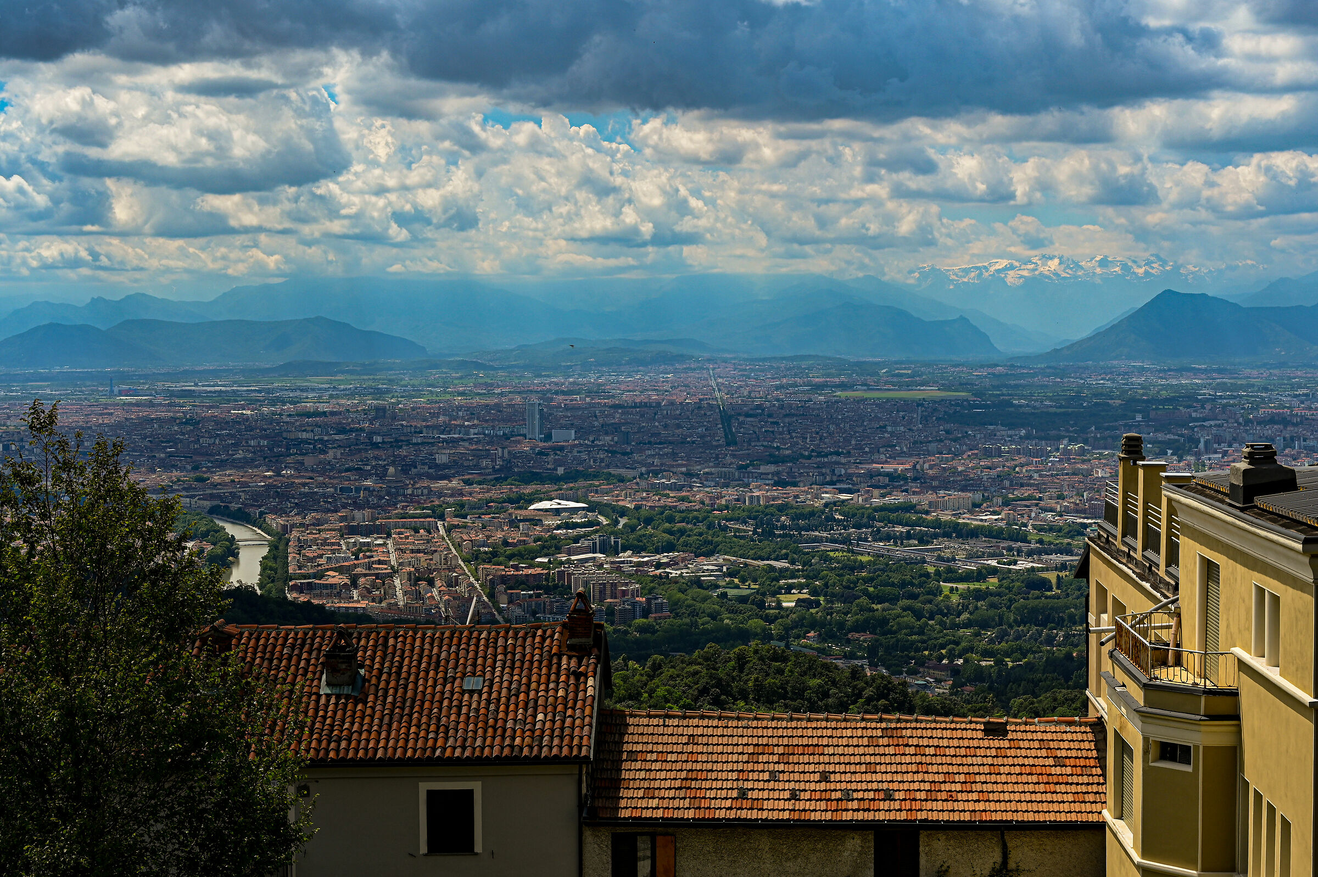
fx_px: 1976
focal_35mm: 54
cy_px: 438
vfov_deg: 25.0
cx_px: 659
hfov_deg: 36.9
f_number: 10
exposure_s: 1/400
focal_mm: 54
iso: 200
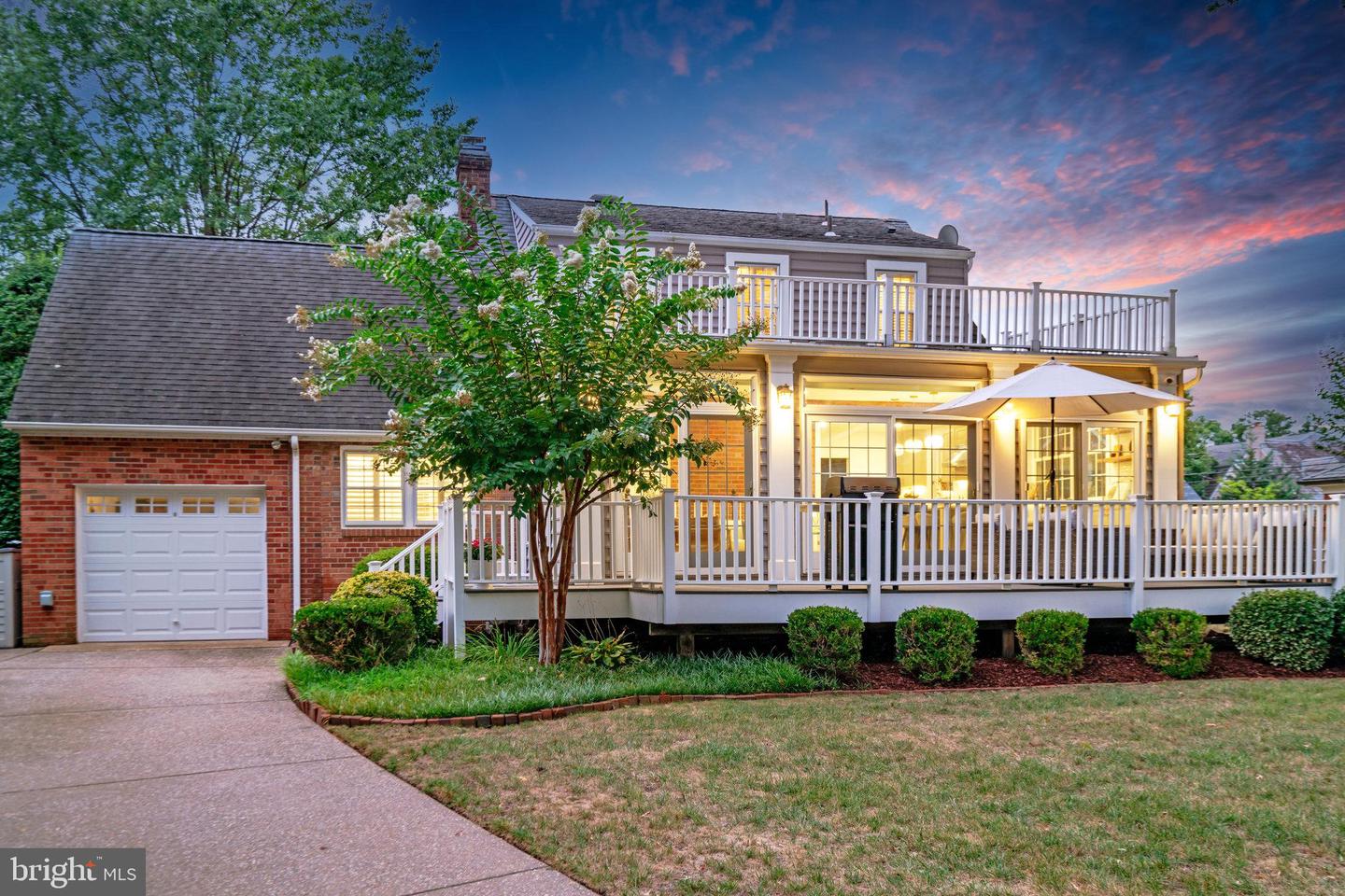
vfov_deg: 45.0
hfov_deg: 63.7
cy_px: 448
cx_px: 672
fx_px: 1083
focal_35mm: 29
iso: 250
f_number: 8
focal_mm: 29
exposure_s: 1/1.25
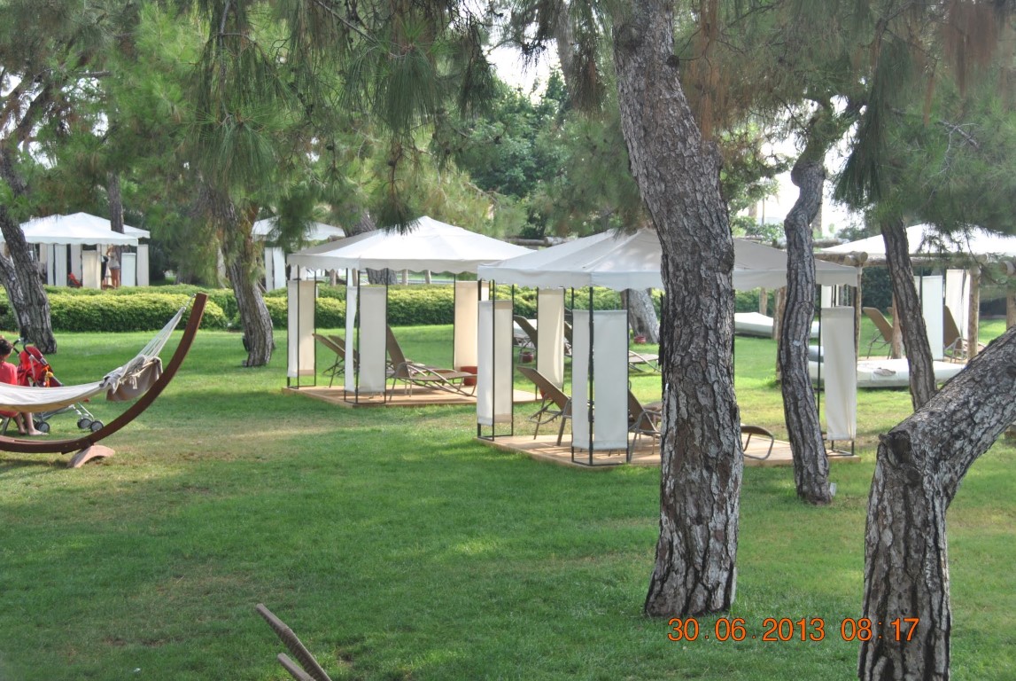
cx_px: 508
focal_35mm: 72
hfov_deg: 28.0
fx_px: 2035
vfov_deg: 19.0
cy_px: 340
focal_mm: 48
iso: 180
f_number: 5.6
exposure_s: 1/125
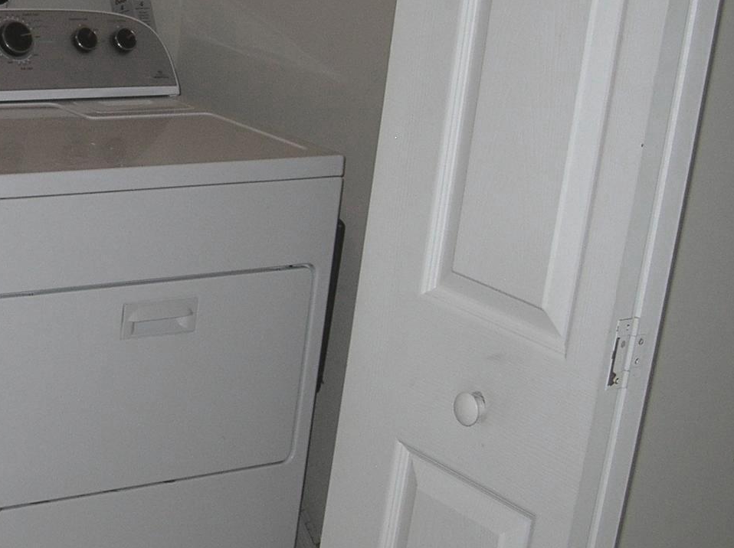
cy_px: 266
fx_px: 1631
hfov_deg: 23.9
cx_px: -46
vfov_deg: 19.1
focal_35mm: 77
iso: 50
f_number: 2.7
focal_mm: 6
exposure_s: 1/60.1
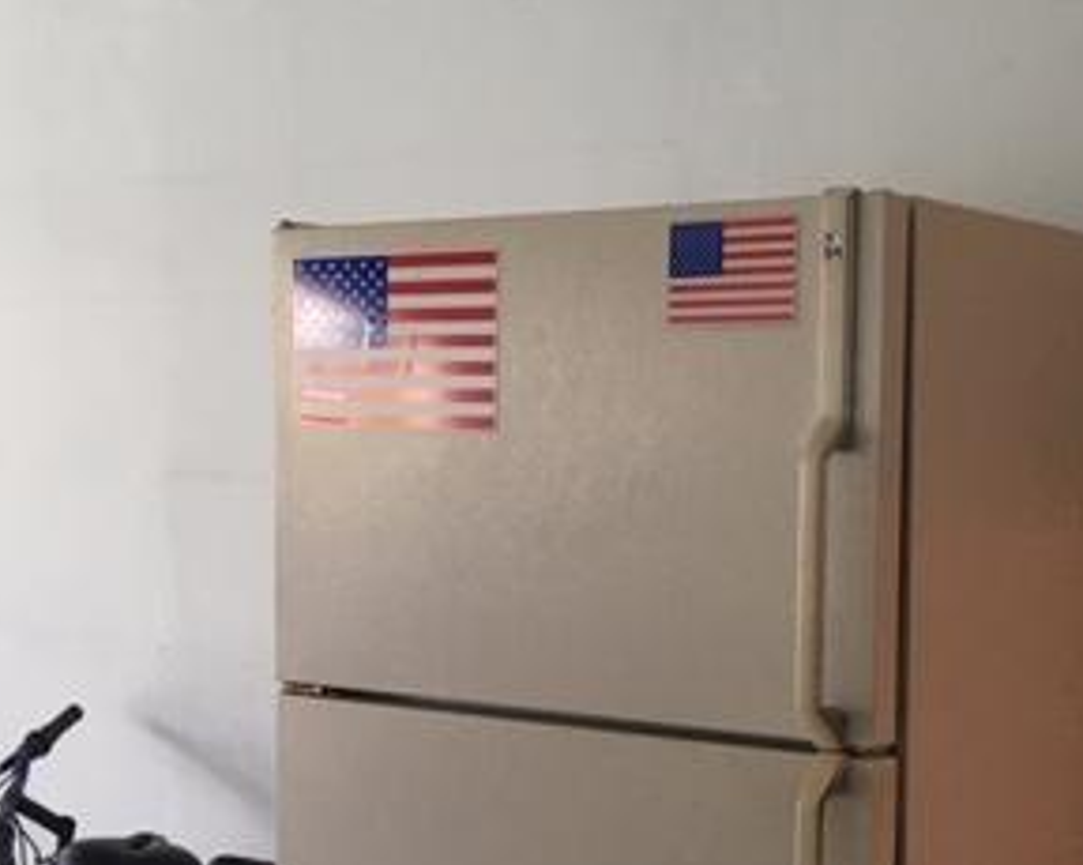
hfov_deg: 29.7
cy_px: 621
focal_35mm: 63
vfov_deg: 24.0
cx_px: 782
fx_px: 2018
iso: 80
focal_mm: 4.15
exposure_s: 1/30
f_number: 2.2
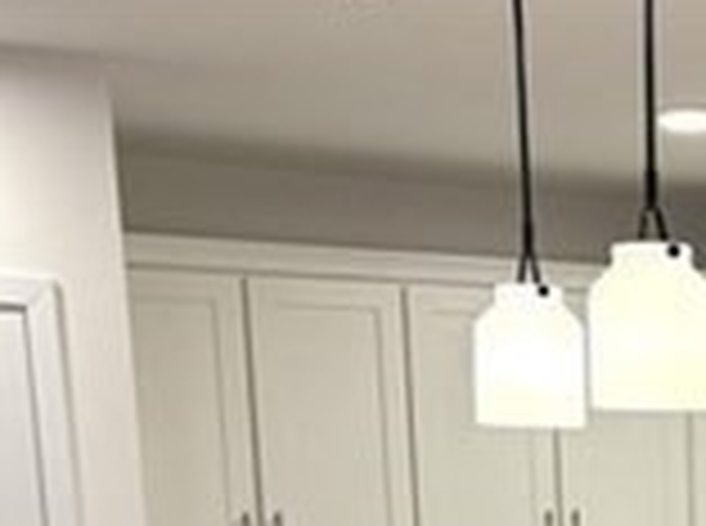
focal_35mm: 85
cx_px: 782
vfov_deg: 15.5
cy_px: 854
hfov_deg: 21.8
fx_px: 1730
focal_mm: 5.96
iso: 50
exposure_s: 1/62
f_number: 1.6
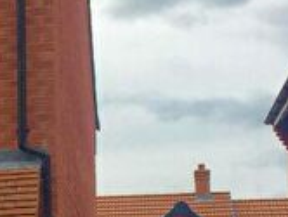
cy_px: 192
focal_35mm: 122
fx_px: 1016
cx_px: -94
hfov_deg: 15.3
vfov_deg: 12.1
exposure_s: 1/1980
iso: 32
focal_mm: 4.15
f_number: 2.2
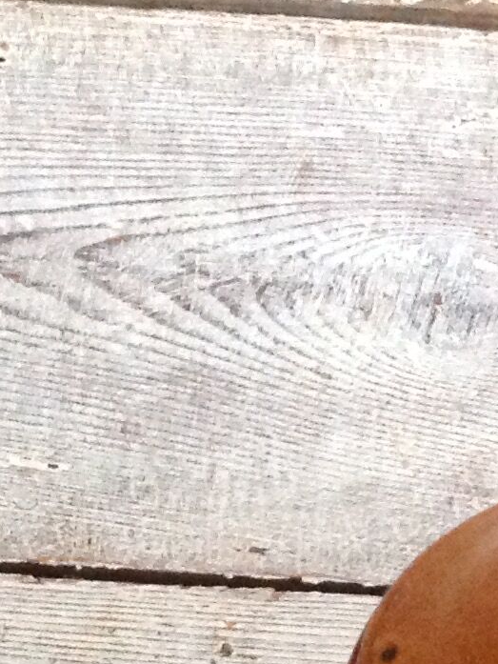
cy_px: 904
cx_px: -306
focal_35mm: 130
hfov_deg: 10.9
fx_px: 2493
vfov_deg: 14.4
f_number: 2.4
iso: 400
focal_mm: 4.28
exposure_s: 1/15
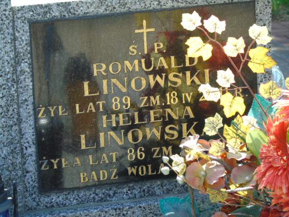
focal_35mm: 186
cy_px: 108
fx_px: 1553
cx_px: 144
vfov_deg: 8.0
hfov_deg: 10.6
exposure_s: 1/125
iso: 100
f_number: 5
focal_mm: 33
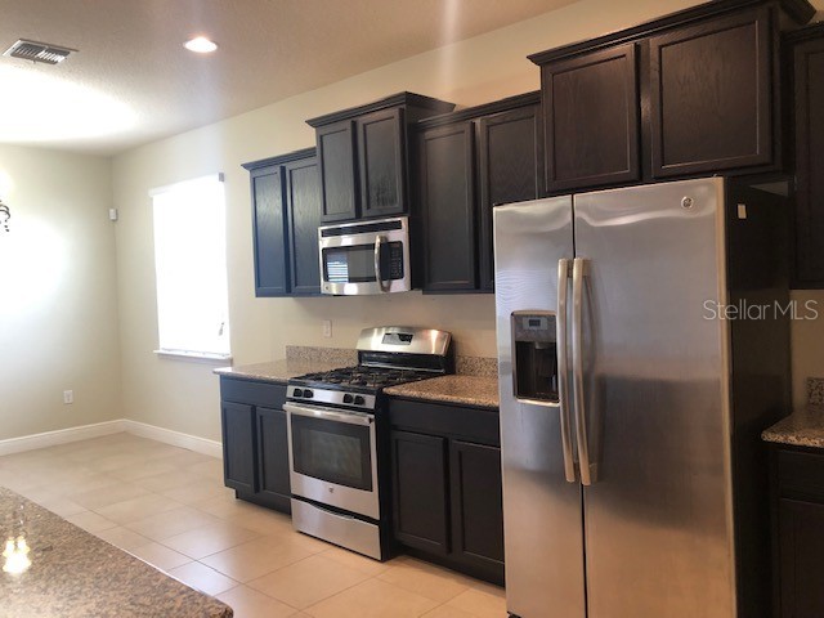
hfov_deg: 63.4
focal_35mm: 28
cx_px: 412
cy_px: 309
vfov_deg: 49.7
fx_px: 667
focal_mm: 3.99
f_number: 1.8
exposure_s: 1/20
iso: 40
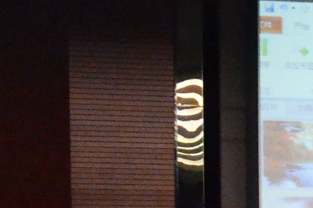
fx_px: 1423
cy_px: 401
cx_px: 834
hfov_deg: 10.3
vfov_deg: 8.0
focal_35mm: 164
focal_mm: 18
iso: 3200
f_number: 5.6
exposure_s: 1/320
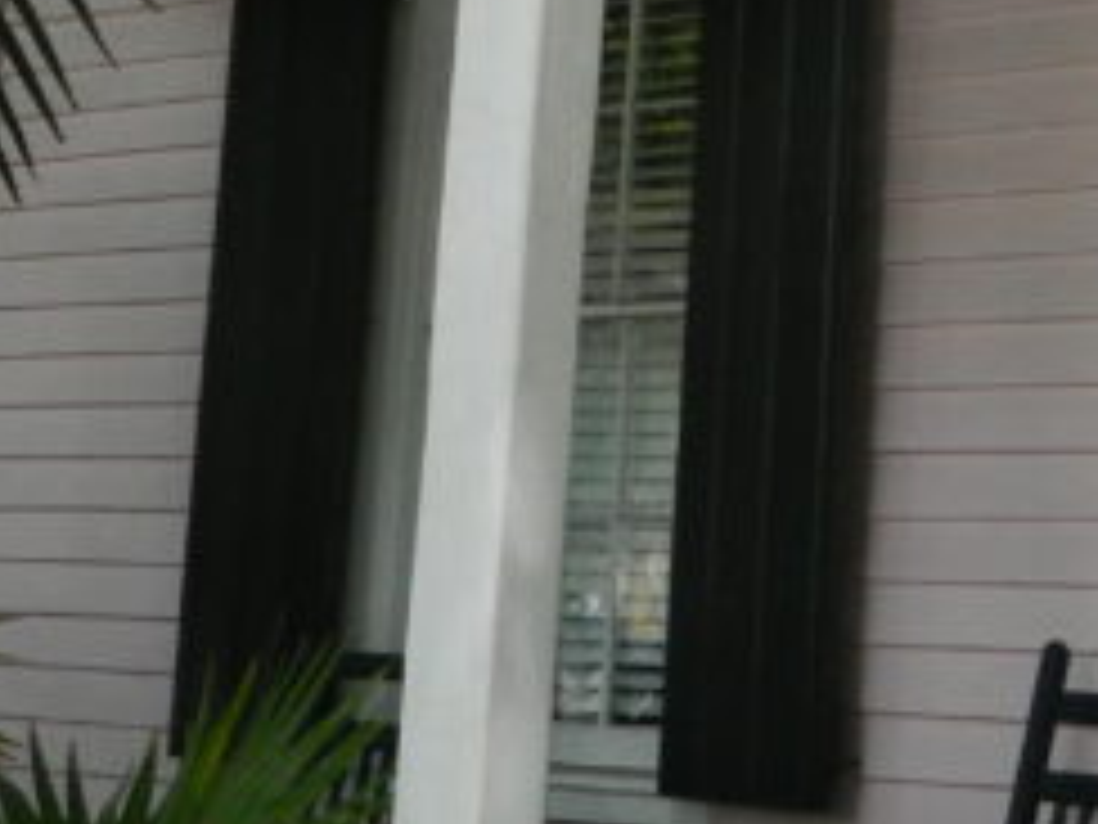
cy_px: -144
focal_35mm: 105
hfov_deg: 18.3
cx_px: 1066
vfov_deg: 13.7
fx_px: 3331
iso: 140
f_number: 3.1
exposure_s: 1/250
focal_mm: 4.5
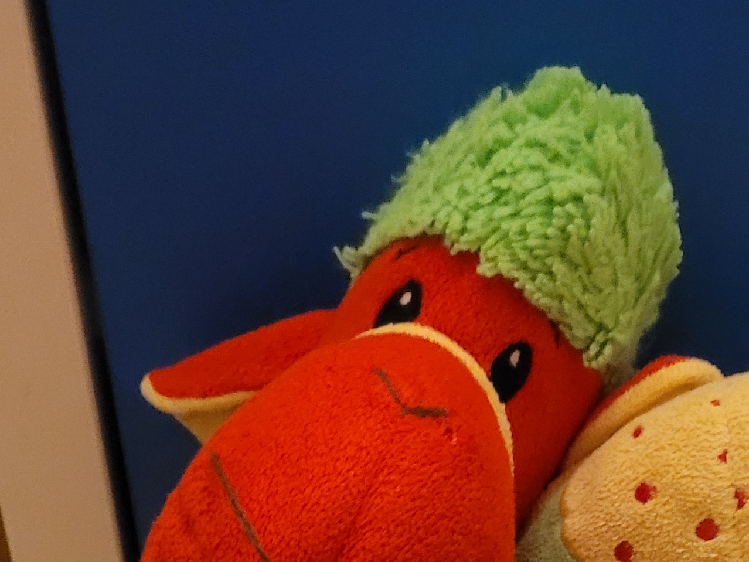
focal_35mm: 82
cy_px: 762
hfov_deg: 23.5
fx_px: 1775
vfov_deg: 16.8
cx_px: 588
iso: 1250
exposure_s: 1/24
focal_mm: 5.4
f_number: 1.8
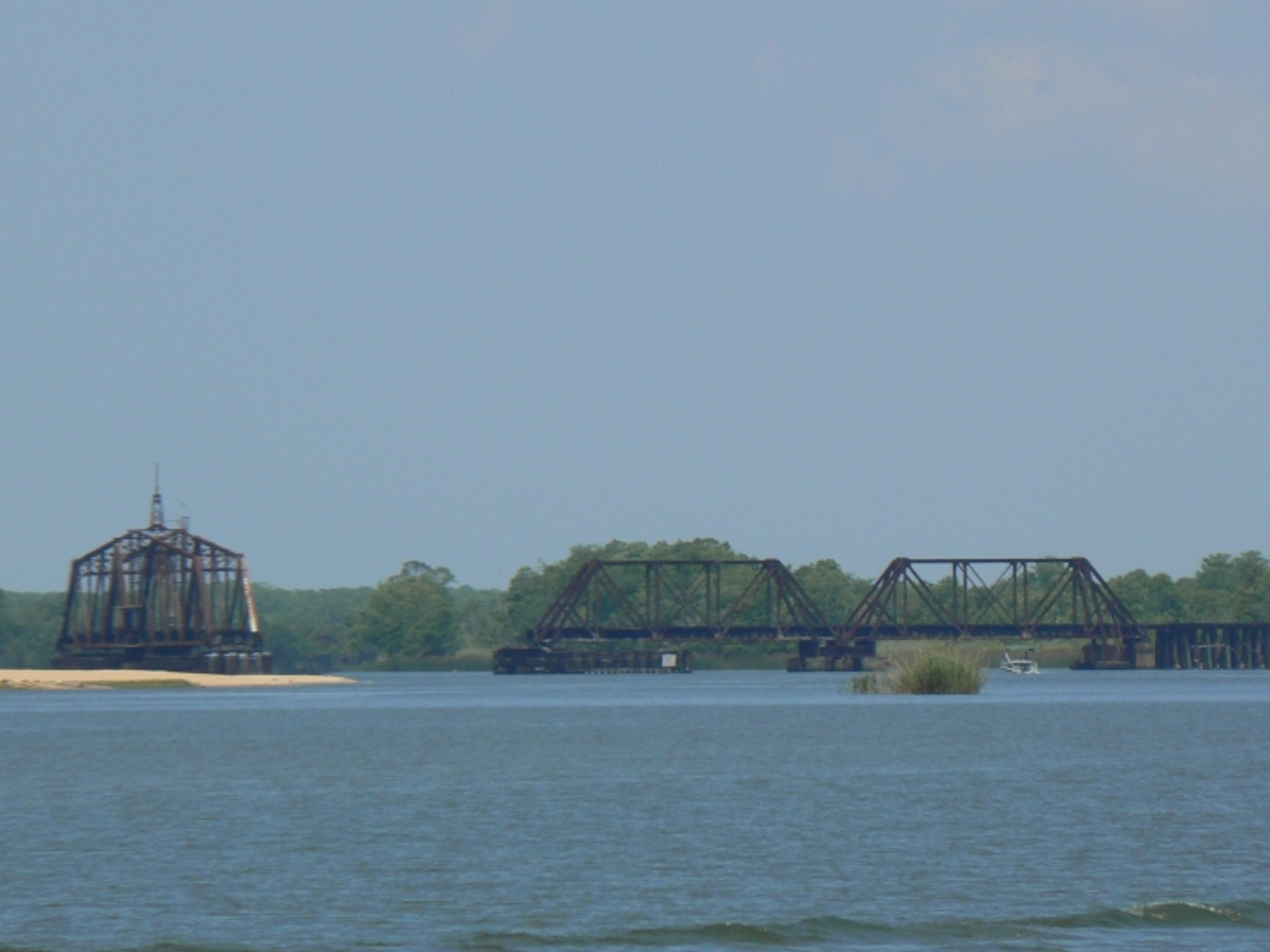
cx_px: 652
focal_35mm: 494
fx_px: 18115
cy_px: 437
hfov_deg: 4.0
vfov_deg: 3.0
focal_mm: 72
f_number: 8
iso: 80
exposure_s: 1/500
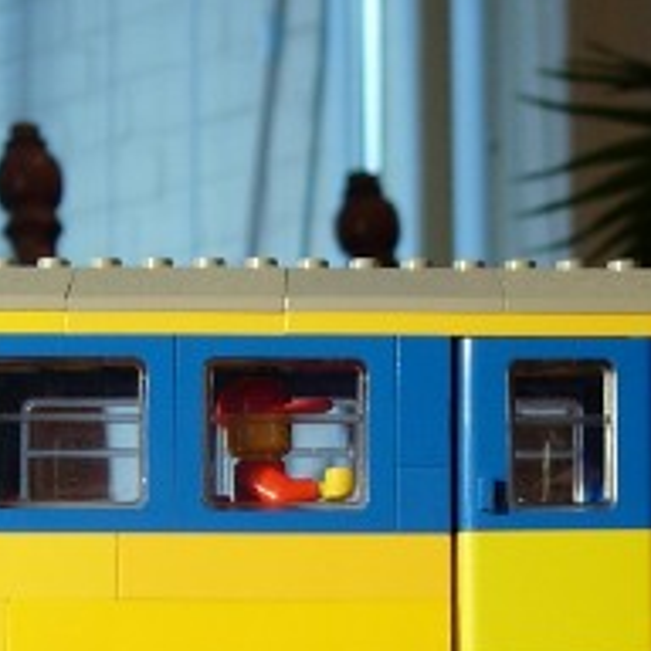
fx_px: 2383
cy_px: 610
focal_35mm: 112
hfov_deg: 15.5
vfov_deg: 15.3
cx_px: 407
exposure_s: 1/17.9
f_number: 2.8
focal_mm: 7.8
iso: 64
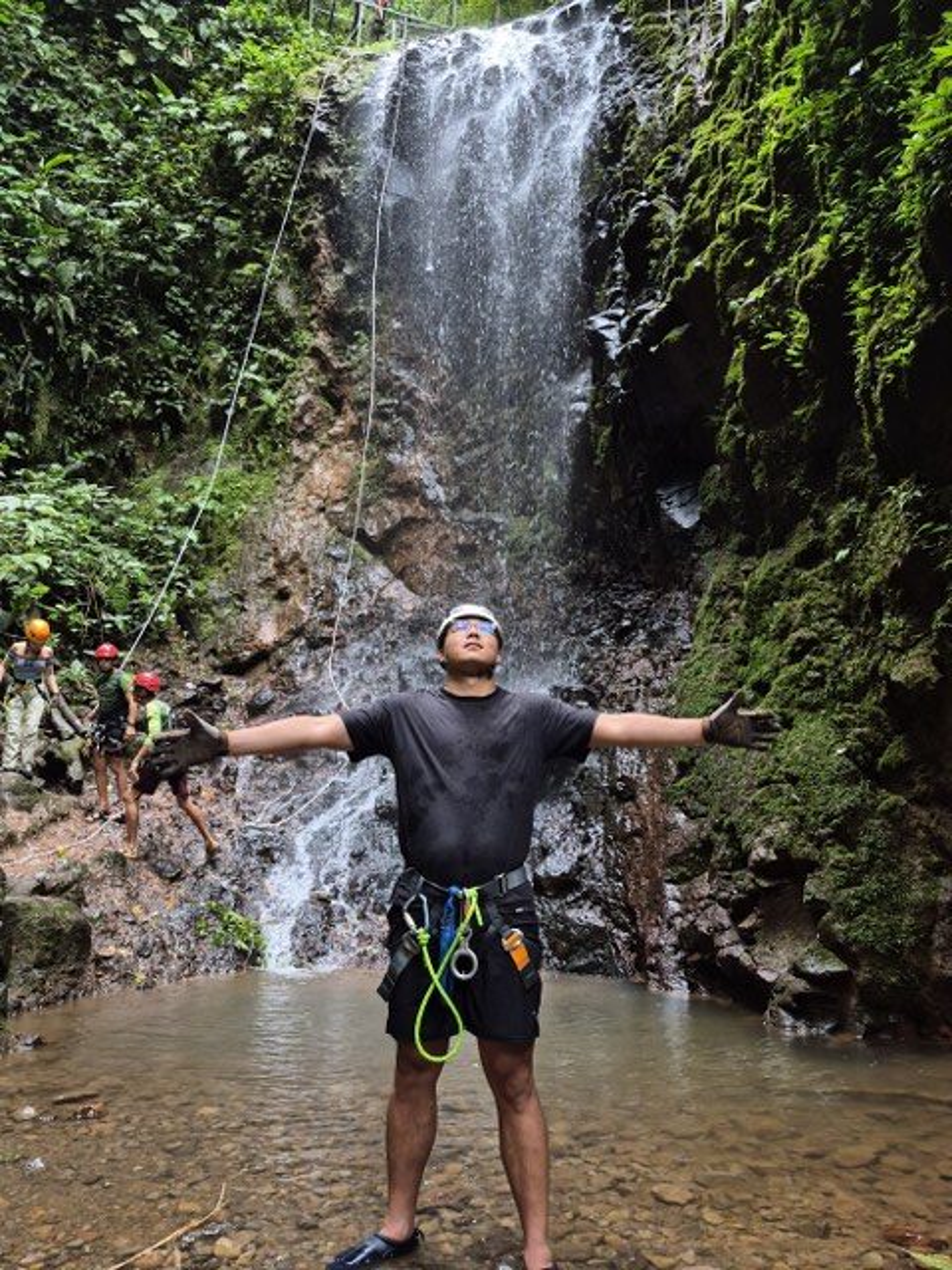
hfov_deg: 58.9
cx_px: 476
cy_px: 635
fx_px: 843
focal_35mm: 23
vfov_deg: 73.9
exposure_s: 1/180
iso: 200
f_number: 1.8
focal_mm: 5.4
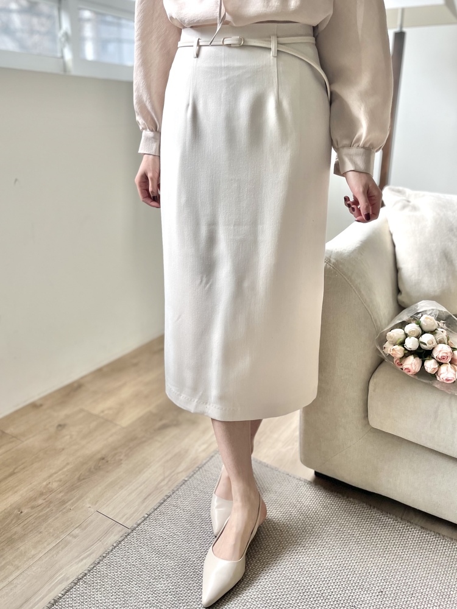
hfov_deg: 53.1
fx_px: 458
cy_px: 304
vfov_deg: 67.3
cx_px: 228
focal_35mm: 26
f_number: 1.6
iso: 40
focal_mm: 5.1
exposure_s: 1/257
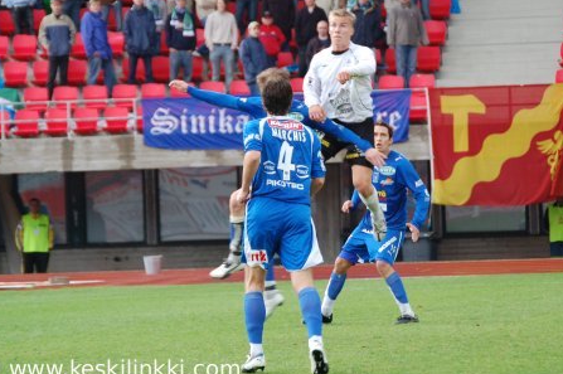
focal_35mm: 188
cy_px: 178
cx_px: 281
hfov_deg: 11.0
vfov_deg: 7.3
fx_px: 2937
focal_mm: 112
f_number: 5
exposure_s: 1/200
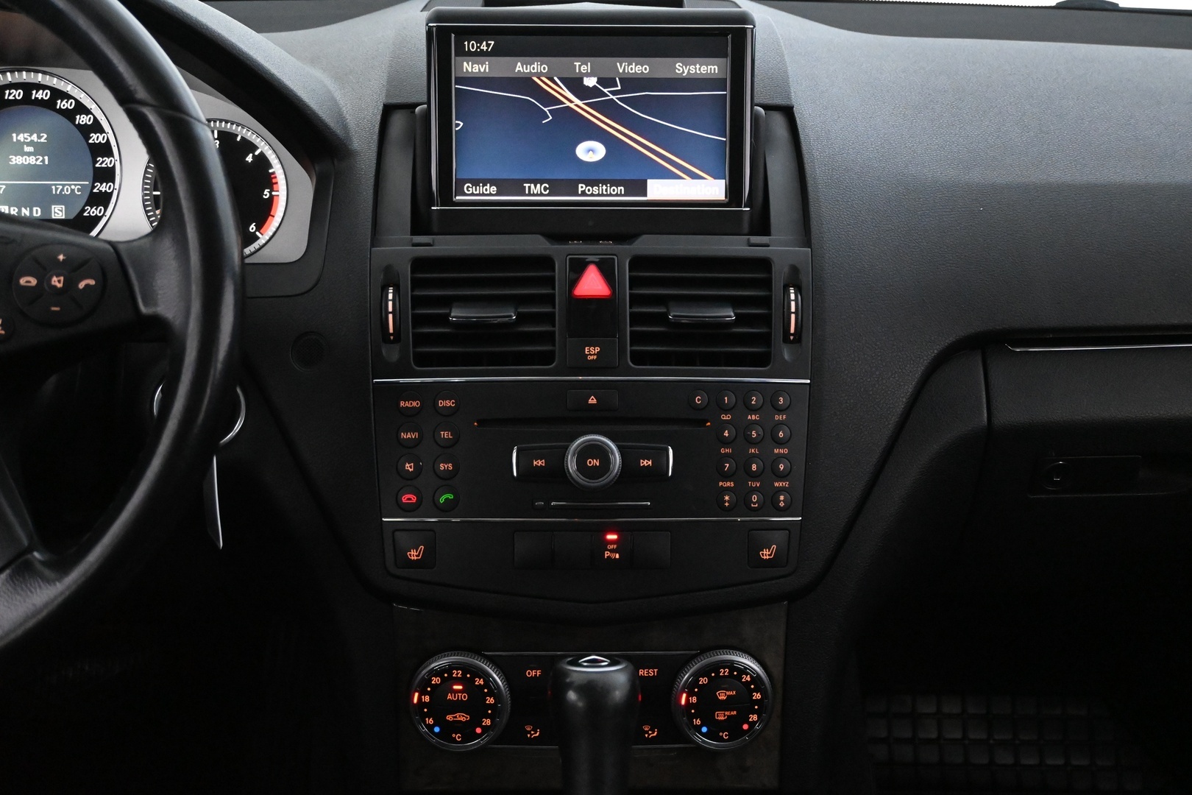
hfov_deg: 43.0
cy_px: 398
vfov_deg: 29.4
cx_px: 596
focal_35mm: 46
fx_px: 1515
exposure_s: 1/50
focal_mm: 30.5
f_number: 4.8
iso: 7200
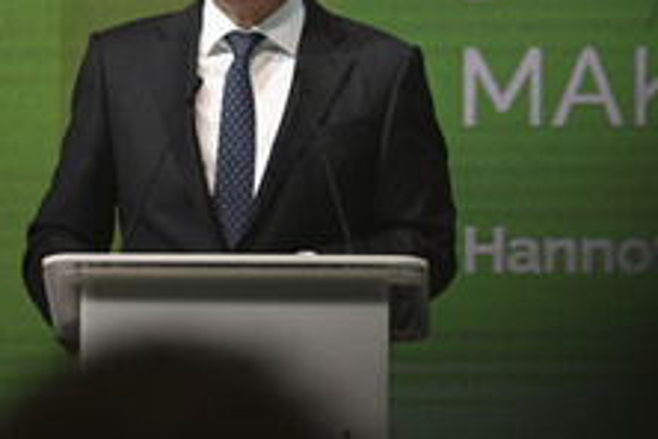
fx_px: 7420
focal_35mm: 406
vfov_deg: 3.4
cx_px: 236
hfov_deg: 5.1
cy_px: 202
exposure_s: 1/500
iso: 800
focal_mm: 200
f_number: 2.8
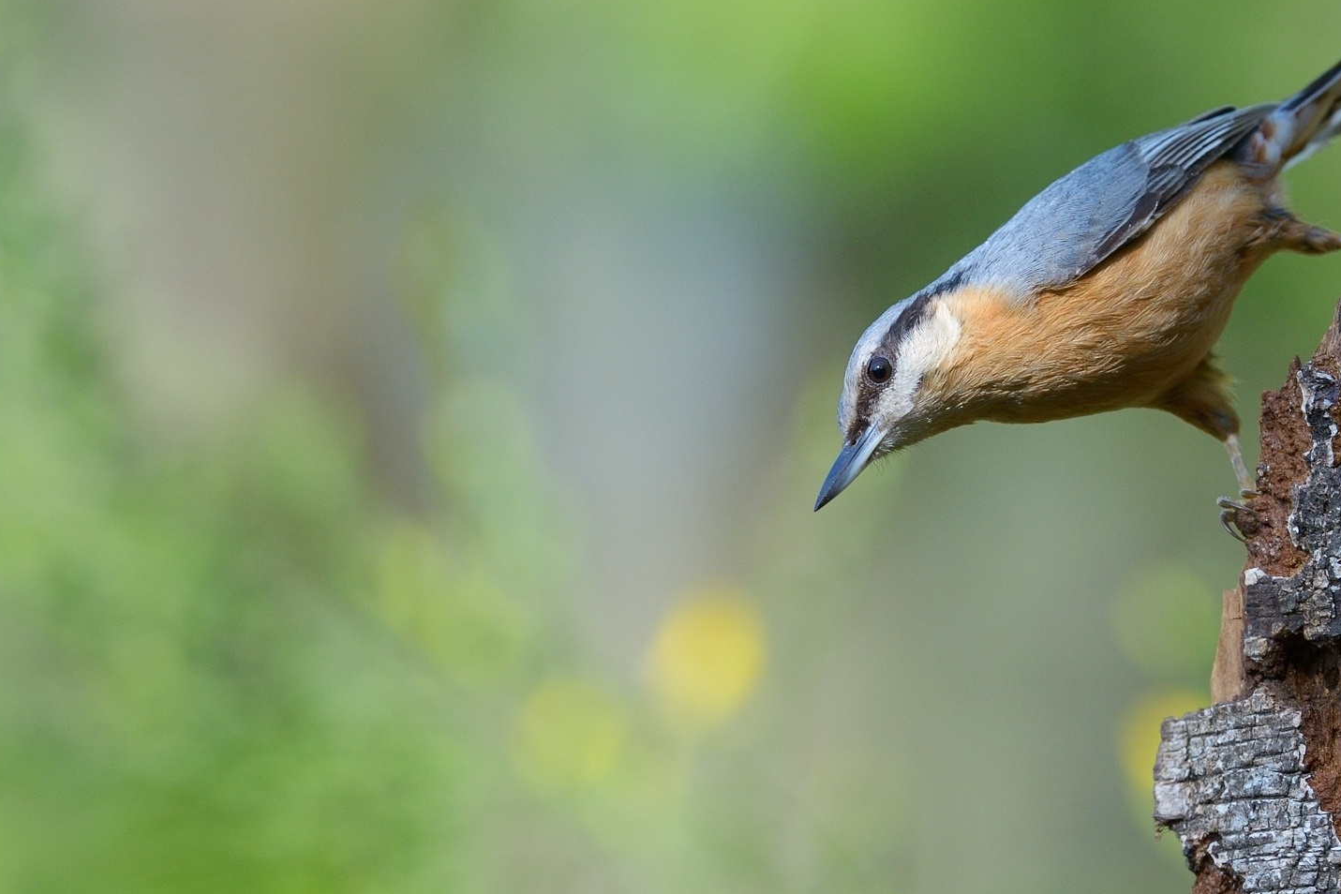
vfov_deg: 1.4
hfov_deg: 2.1
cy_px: 596
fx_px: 37471
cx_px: 738
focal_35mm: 1006
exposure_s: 1/1250
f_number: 6.3
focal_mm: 600
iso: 800
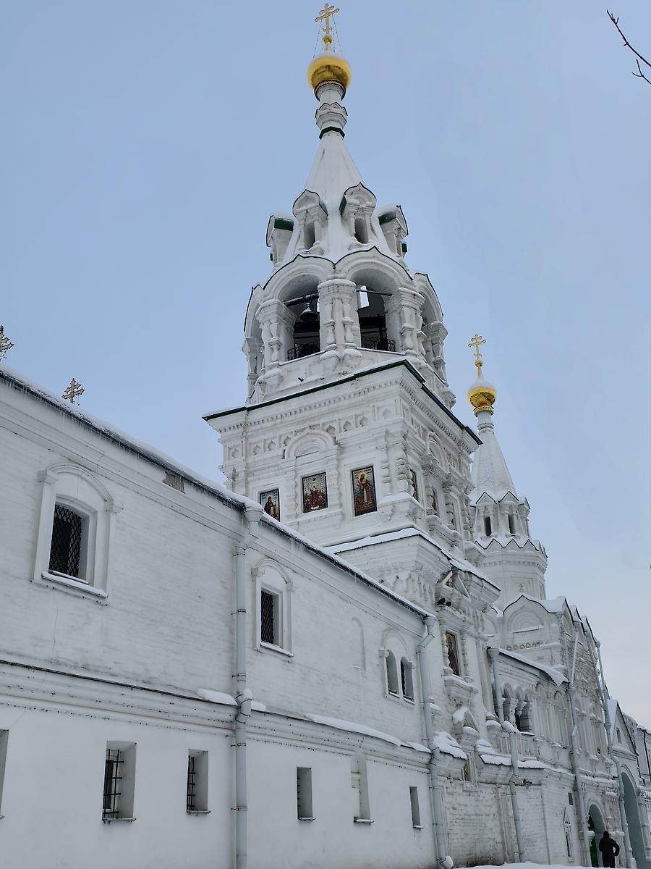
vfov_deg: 52.6
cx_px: 326
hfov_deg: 40.7
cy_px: 434
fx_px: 878
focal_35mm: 35
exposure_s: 1/667
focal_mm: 6.54
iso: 72
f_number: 1.57
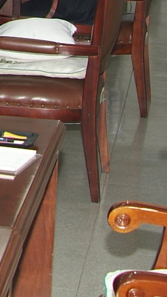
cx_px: -336
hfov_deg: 6.5
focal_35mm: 171
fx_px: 1347
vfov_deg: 12.0
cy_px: -146
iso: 200
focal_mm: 24
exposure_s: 1/60
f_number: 4.8
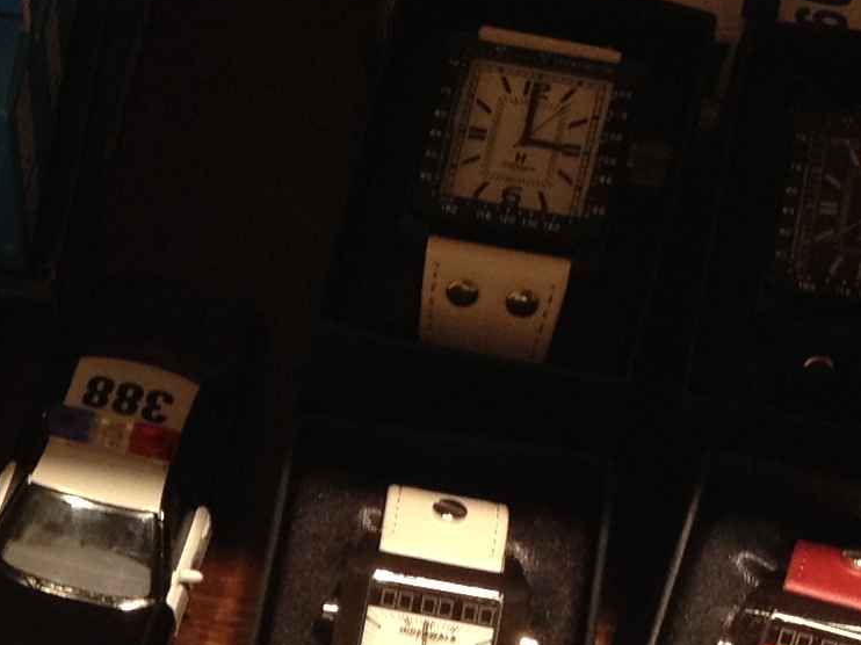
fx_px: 3829
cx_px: -116
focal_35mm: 154
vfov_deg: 9.5
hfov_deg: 12.6
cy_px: 809
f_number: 2.4
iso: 80
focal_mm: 4.28
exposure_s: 1/60
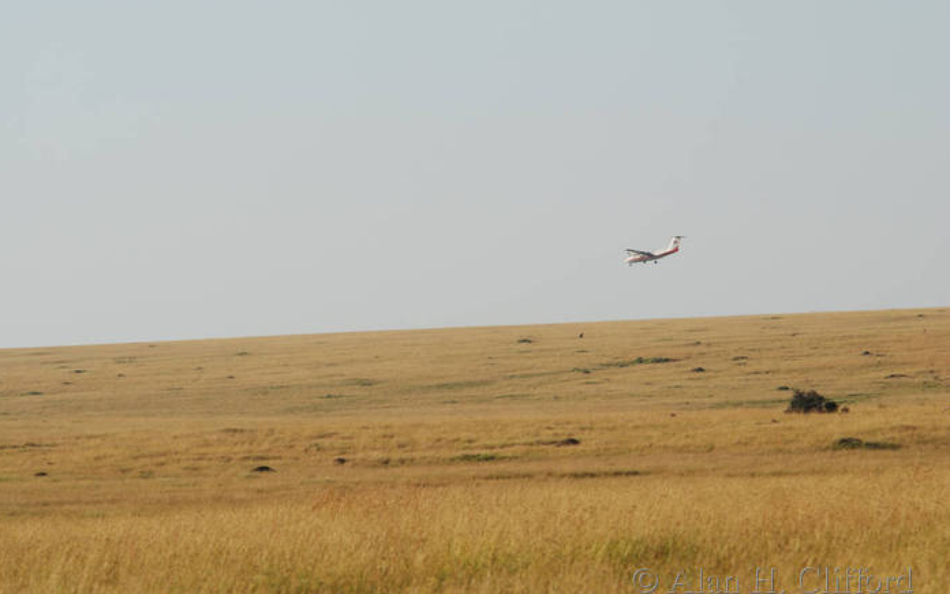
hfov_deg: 7.6
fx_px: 7172
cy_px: 294
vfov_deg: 4.7
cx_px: 474
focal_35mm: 277
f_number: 6.3
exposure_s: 1/400
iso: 100
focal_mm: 180
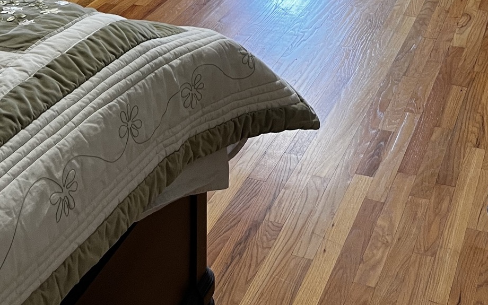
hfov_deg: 29.7
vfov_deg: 16.2
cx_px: 305
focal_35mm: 69
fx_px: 918
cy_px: -224
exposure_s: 1/60
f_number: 1.6
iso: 125
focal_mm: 5.1
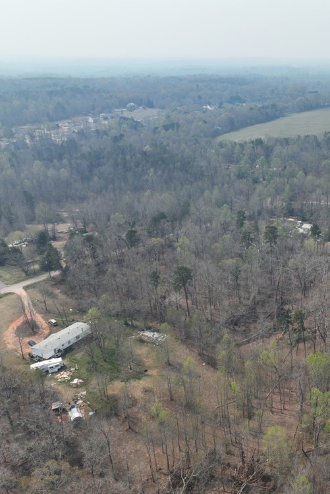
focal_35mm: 34
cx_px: 300
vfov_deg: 55.8
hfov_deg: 36.4
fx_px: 467
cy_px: 250
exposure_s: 1/240
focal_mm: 12.29
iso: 100
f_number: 2.8
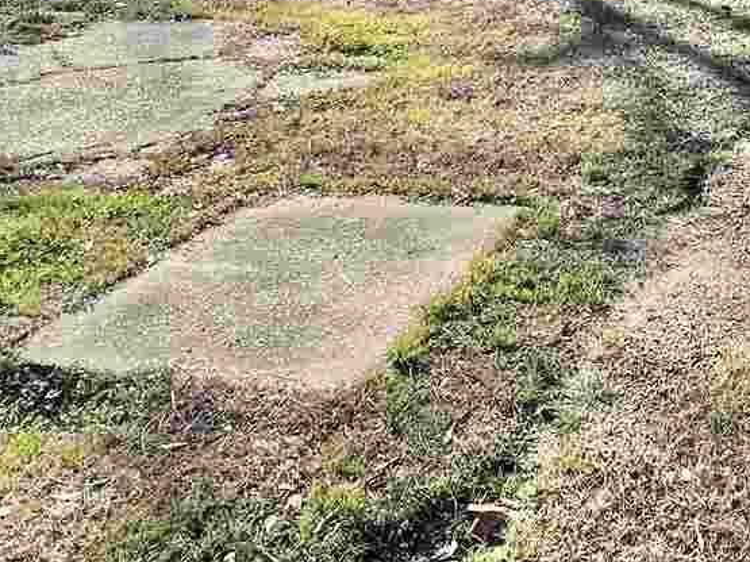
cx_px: 689
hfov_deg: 36.9
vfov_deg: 25.8
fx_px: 1040
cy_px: -172
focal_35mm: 48
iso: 32
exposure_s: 1/791
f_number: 1.8
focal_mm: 1.57
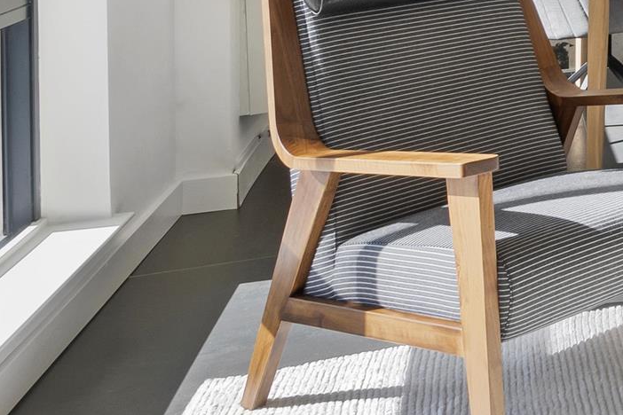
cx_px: 1177
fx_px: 1211
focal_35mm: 70
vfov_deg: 17.7
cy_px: -186
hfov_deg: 19.6
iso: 400
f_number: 18
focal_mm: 16
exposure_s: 1/1250
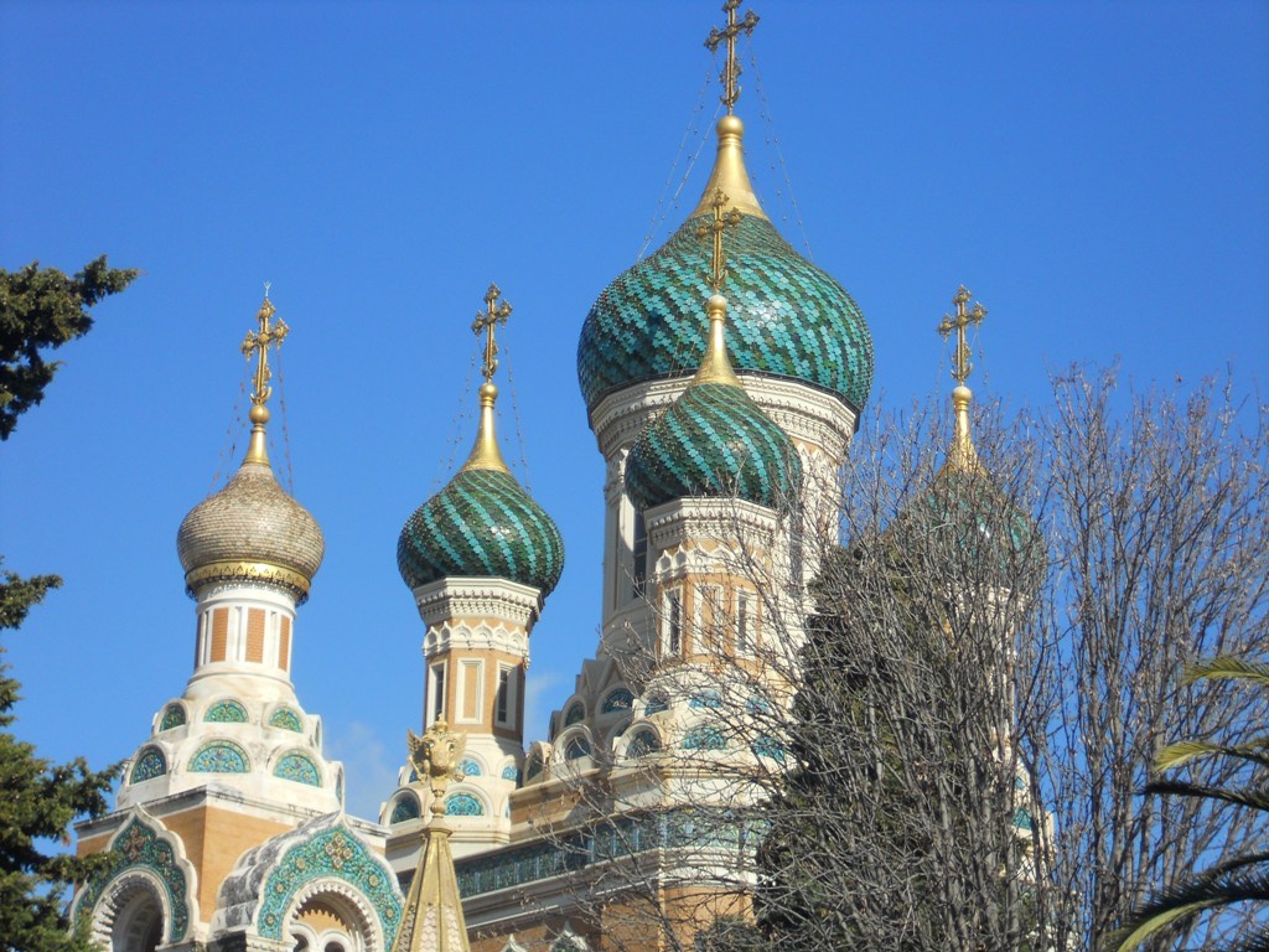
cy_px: 476
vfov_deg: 13.7
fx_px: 3959
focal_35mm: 108
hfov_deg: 18.2
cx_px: 634
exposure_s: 1/400
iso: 80
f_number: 5.9
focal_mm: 19.6
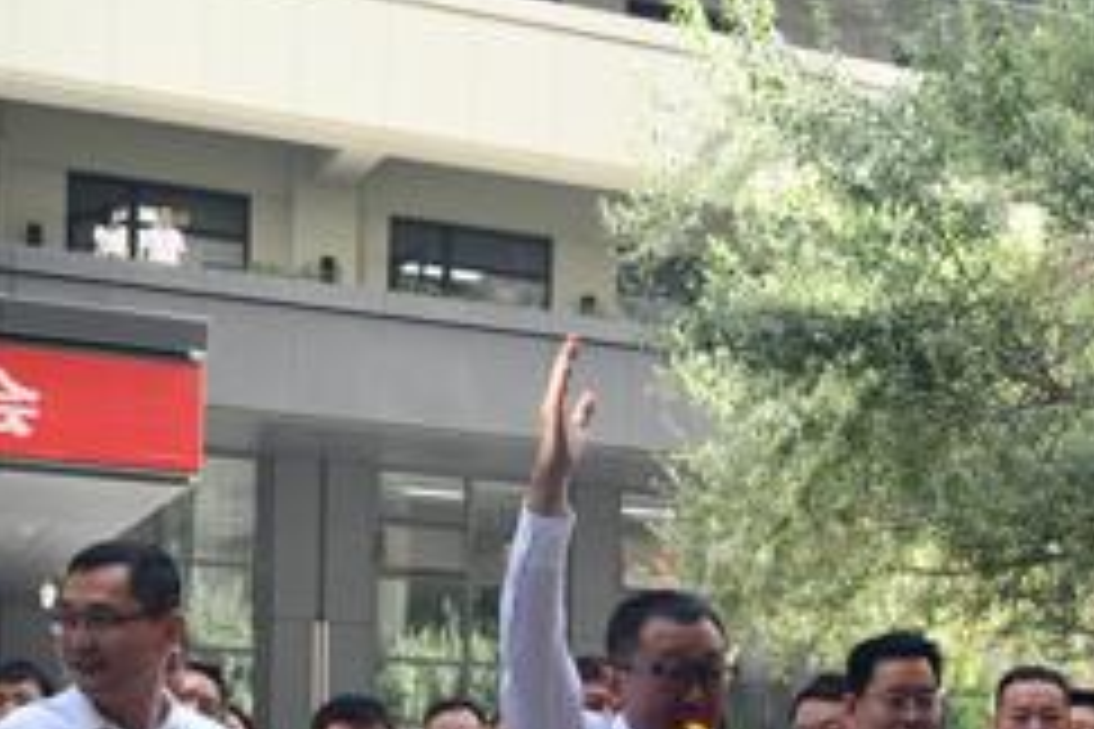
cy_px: 950
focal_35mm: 69
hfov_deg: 29.2
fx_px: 2097
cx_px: 630
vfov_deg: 18.4
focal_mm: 24
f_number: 8
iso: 640
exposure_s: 1/250
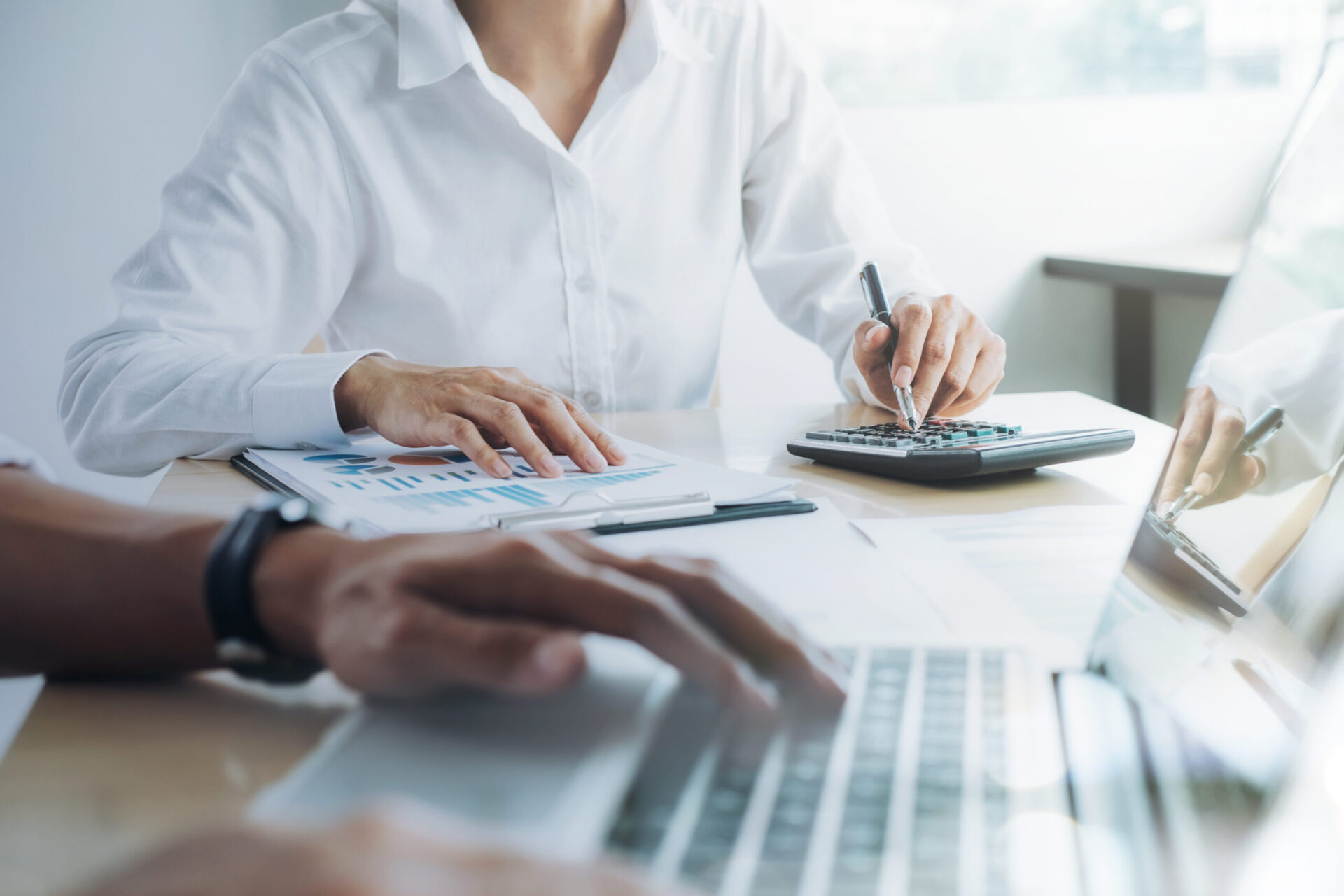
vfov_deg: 25.5
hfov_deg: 37.5
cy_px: 448
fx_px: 1979
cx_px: 672
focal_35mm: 53
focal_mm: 35
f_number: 3.2
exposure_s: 1/180
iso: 250
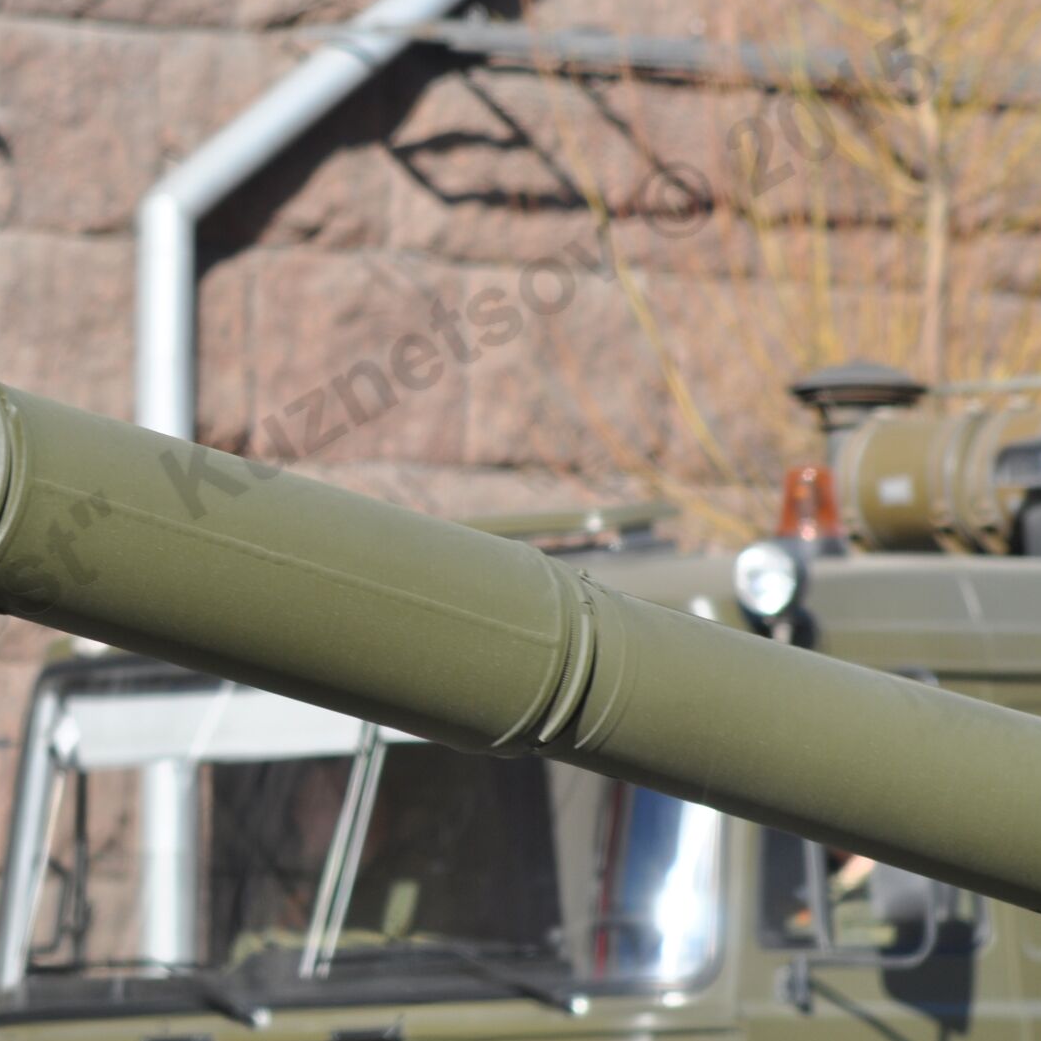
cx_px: 59
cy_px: 560
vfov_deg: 3.3
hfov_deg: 3.3
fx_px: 17896
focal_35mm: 526
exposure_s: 1/320
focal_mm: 210
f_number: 8
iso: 200
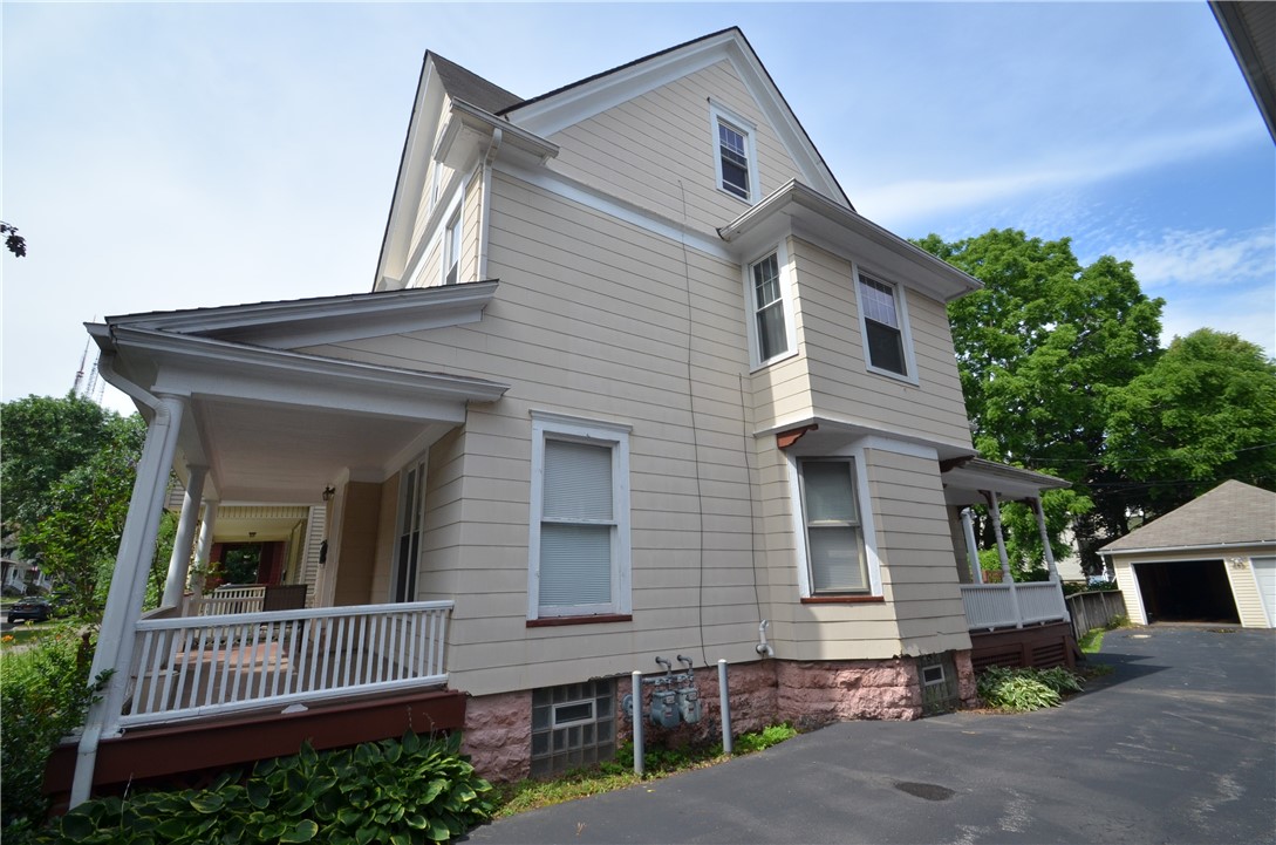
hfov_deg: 100.5
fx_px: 531
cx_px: 638
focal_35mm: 15
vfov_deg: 77.1
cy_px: 422
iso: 400
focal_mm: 10
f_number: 10
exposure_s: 1/400
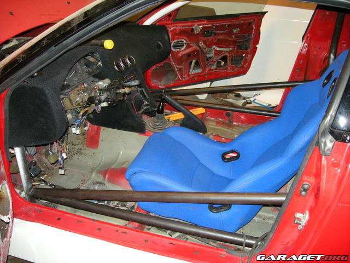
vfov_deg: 40.7
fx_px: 354
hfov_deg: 52.6
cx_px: 175
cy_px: 132
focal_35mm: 35
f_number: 2.8
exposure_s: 1/60
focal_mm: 5.7
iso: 322
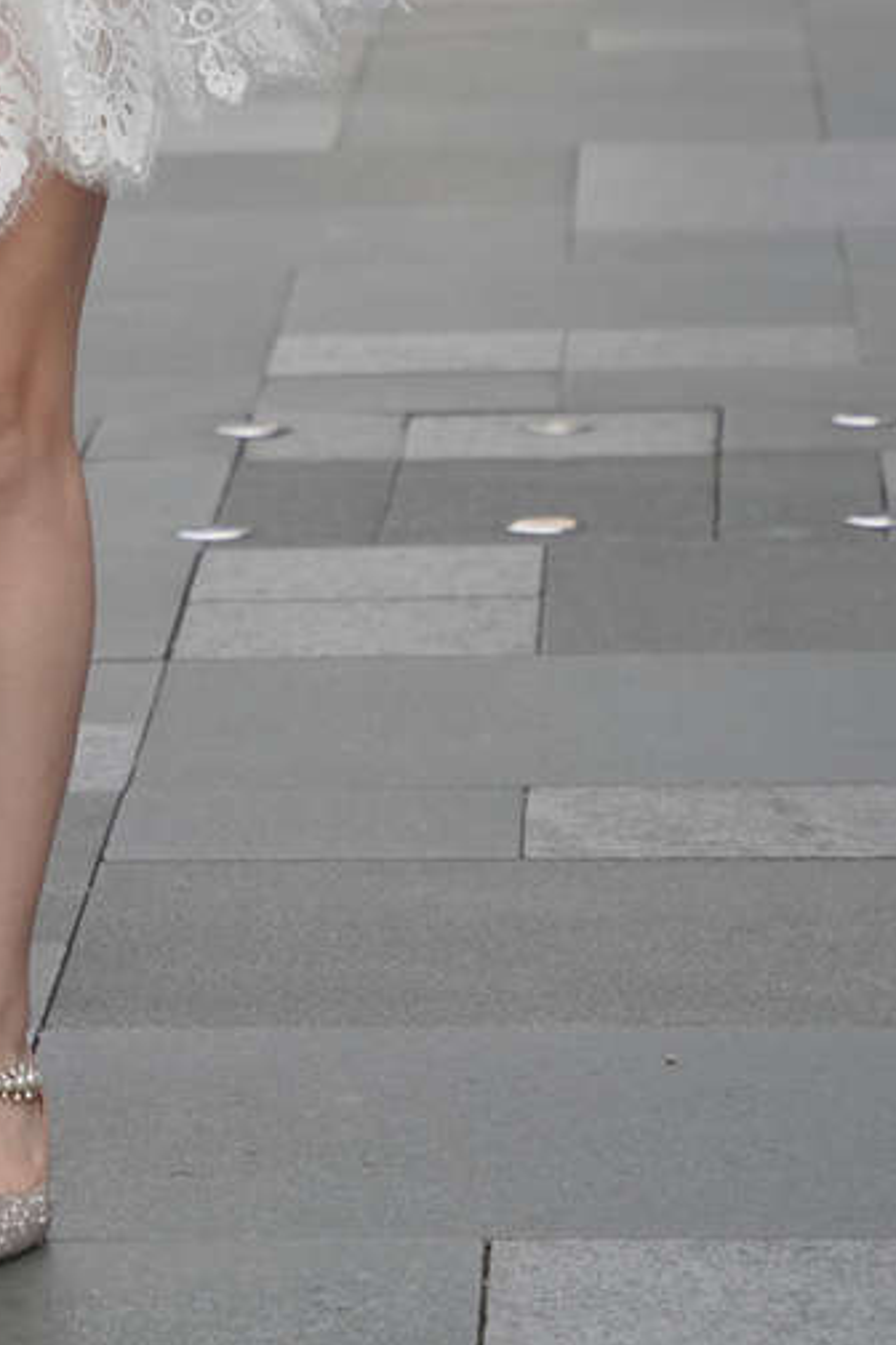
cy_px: -600
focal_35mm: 250
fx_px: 9333
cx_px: -213
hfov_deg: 5.5
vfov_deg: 8.1
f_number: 4
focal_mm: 70
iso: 500
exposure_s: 1/800
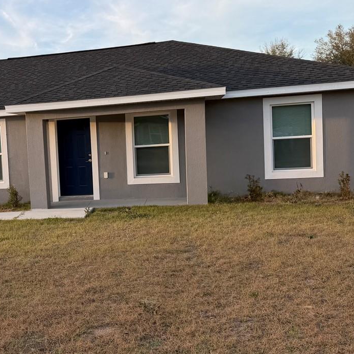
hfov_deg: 32.3
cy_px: 188
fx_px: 567
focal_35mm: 49
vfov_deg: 34.7
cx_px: 11
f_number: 1.78
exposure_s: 1/813
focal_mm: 6.76
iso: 80
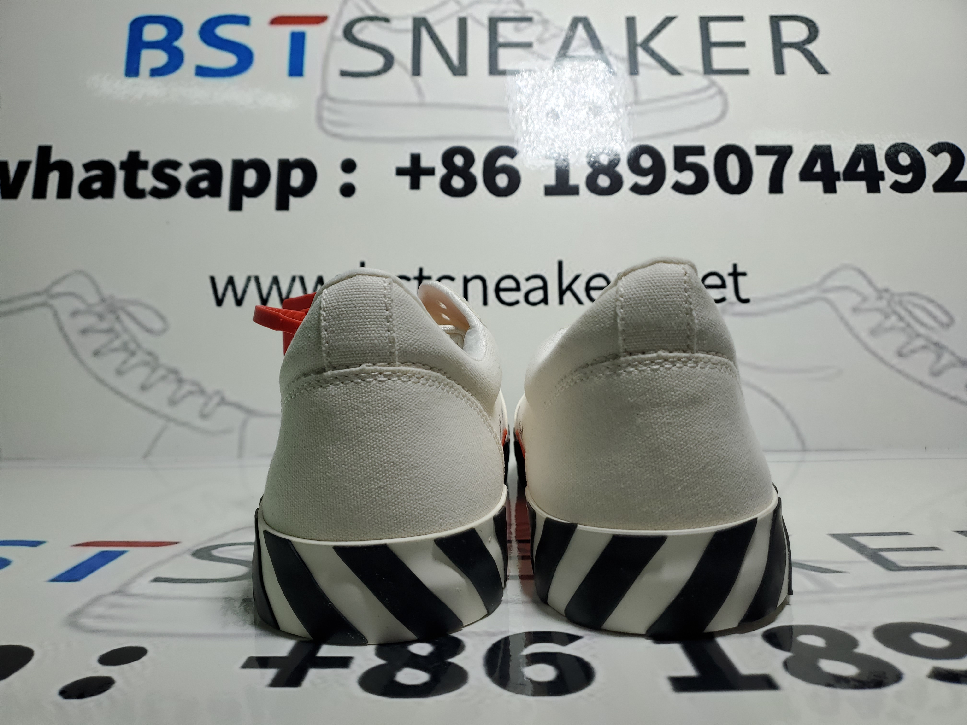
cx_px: 484
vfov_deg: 53.1
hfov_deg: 67.3
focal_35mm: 26
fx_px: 726
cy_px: 362
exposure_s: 1/813
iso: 50
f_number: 1.5
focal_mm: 4.3
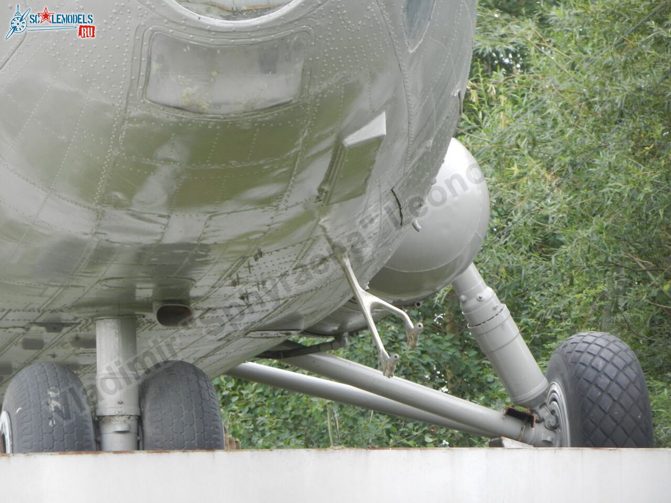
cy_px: 252
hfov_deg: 7.9
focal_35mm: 252
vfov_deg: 5.9
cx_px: 336
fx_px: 4885
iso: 160
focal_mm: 45.3
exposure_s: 1/80
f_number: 5.3
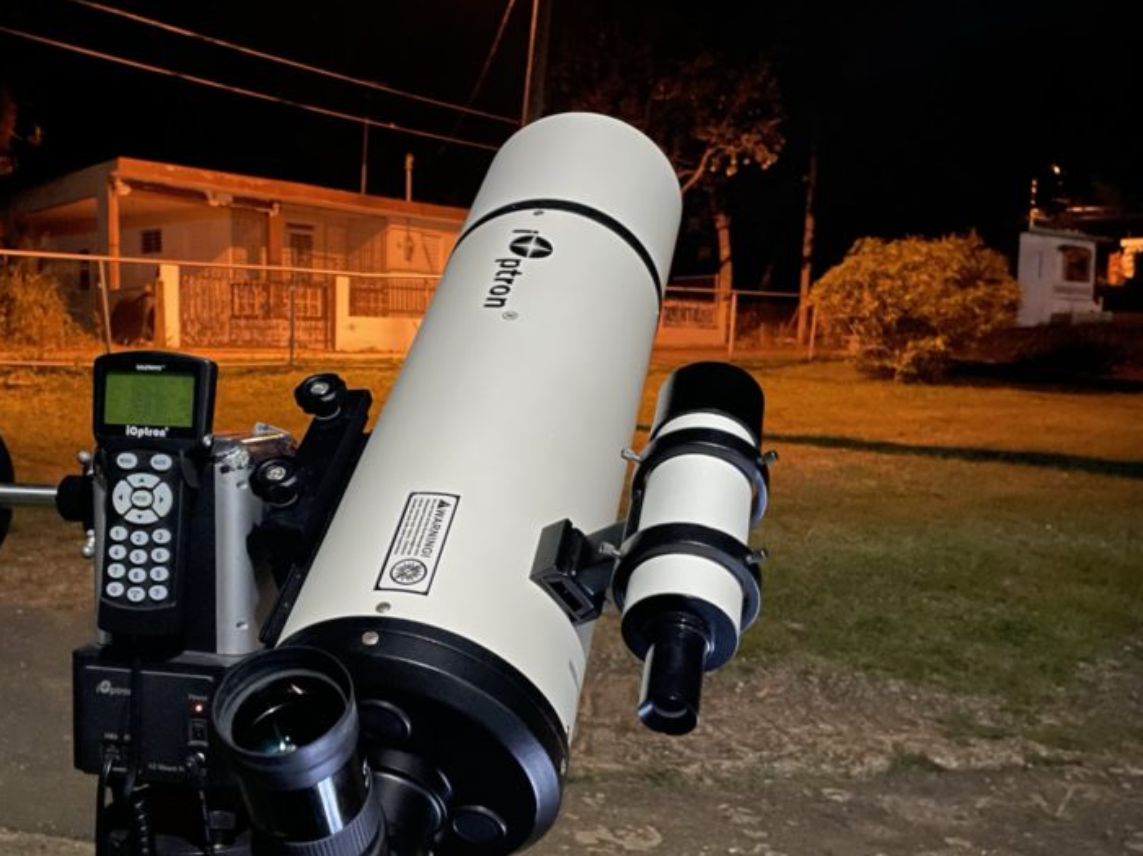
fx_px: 1254
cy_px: 492
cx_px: 360
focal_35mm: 38
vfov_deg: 37.6
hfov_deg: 48.0
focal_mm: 4.2
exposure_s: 1/2
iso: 640
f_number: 1.6
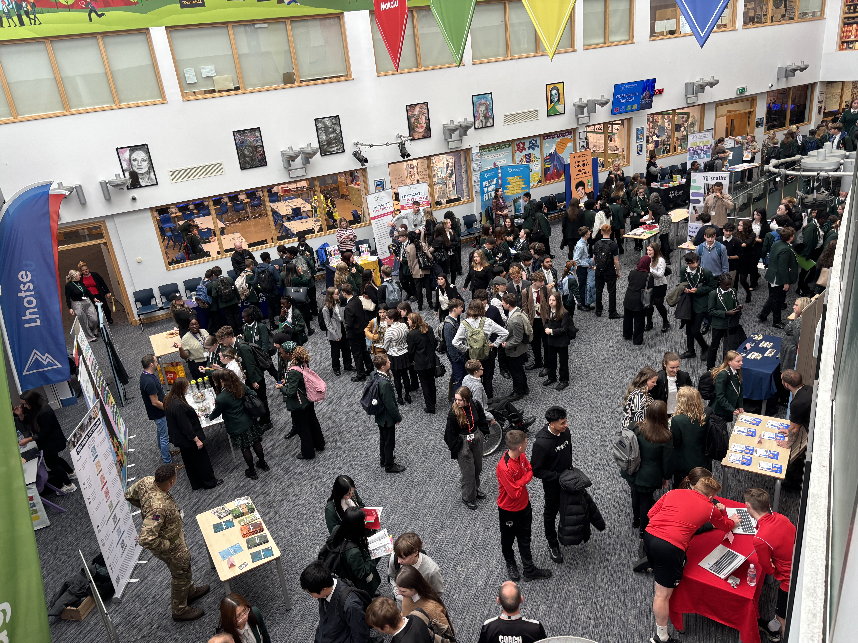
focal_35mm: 26
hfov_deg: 67.3
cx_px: 429
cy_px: 322
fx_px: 644
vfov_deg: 53.1
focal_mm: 5.96
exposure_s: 1/100
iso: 125
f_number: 1.6
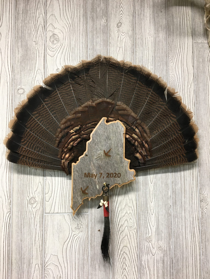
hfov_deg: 48.2
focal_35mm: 29
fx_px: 235
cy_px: 140
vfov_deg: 61.7
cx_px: 105
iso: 64
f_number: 2.2
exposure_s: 1/30
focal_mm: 4.15
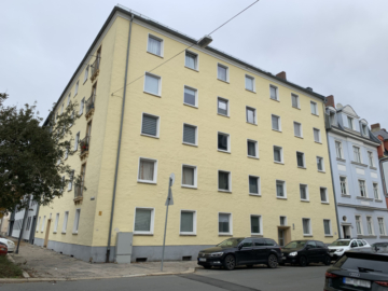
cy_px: 146
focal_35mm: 26
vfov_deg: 53.1
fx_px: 291
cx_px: 194
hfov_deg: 67.3
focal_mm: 4.2
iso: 25
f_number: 1.8
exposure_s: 1/1634
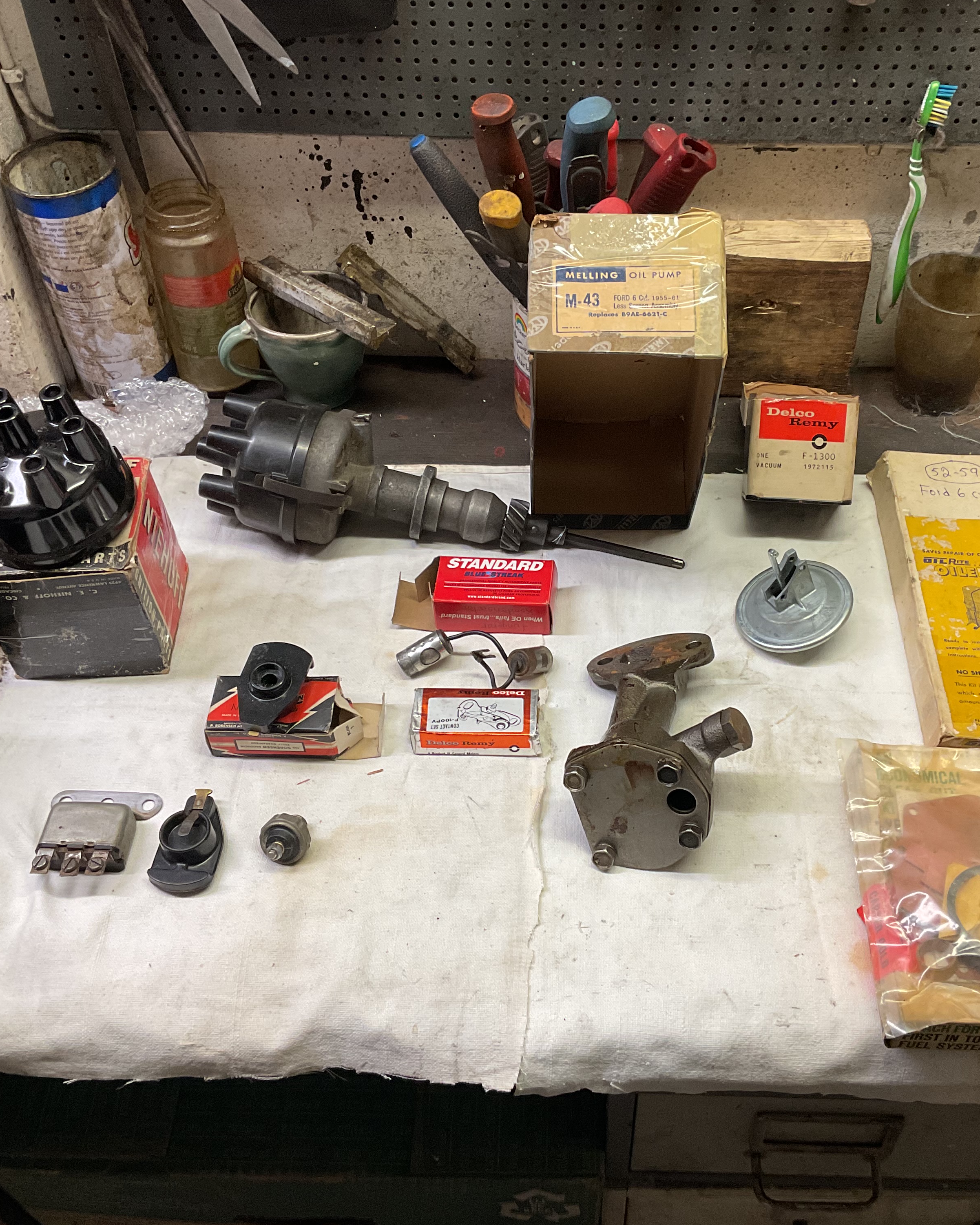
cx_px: 577
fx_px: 1377
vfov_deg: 47.9
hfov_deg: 39.0
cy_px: 612
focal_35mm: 38
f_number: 1.8
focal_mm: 3
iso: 64
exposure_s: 1/100
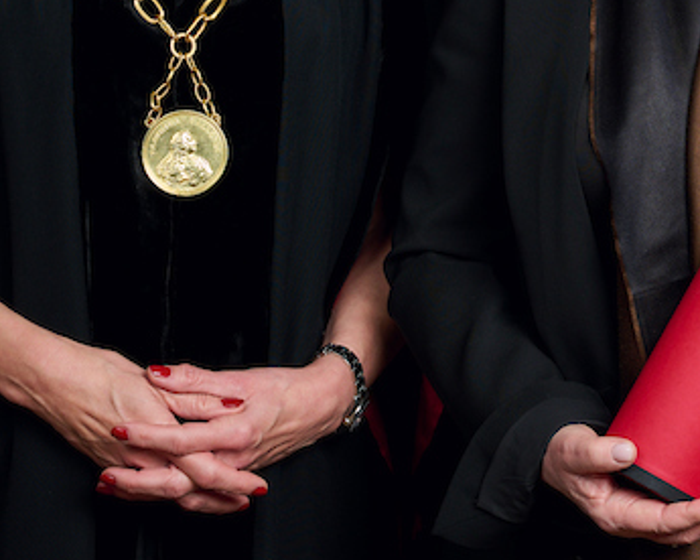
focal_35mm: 196
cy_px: -223
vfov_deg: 7.8
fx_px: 4061
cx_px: 747
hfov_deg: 9.8
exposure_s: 1/200
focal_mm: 60
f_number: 8
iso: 100
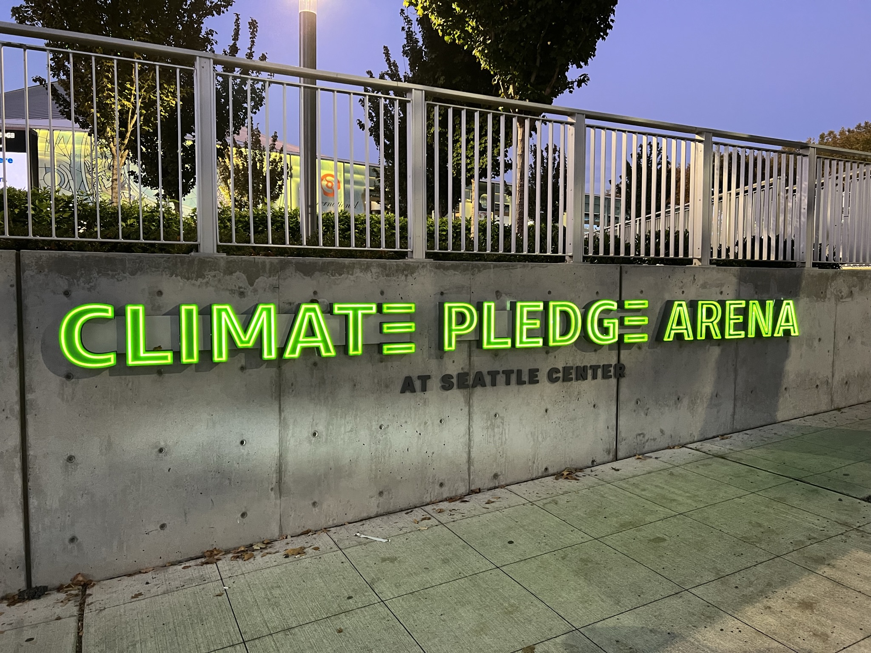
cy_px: 326
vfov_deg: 53.1
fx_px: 654
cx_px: 436
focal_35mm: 26
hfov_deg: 67.3
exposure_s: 1/40
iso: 400
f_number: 1.5
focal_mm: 5.7
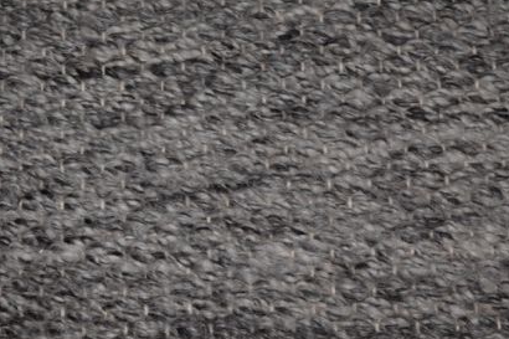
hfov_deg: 15.9
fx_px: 1820
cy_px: 256
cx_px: 137
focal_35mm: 129
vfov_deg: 10.6
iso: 1600
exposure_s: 1/125
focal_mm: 55
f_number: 5.6
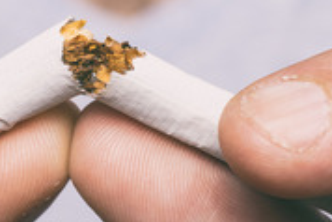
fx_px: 1486
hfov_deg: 12.7
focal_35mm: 161
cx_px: 75
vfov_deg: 8.5
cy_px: 131
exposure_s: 1/200
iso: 100
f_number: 8
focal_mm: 50
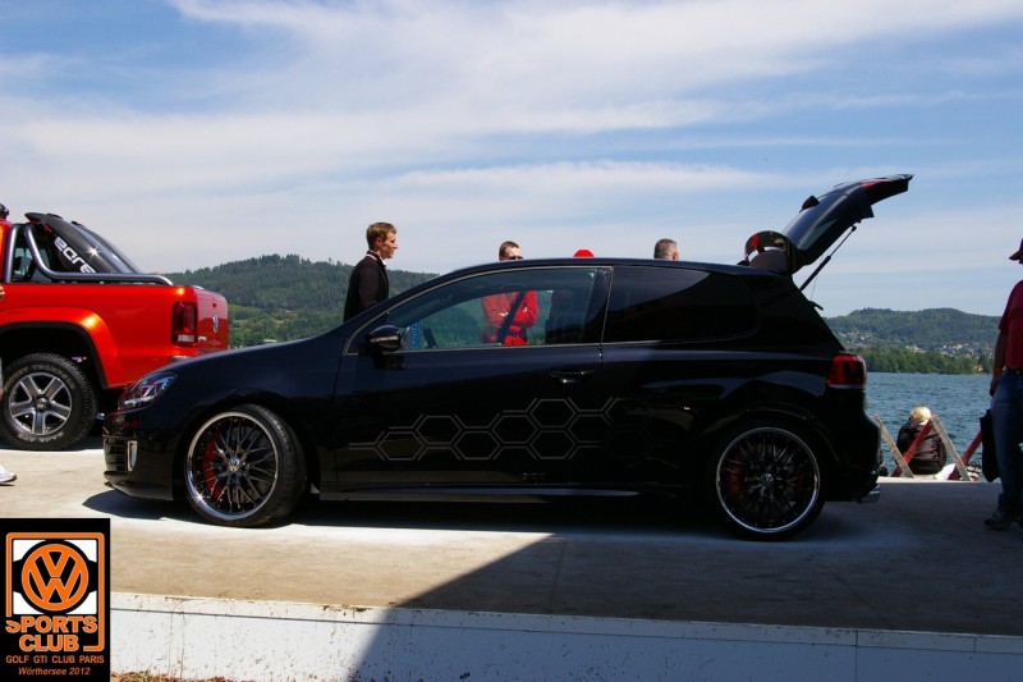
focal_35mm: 39
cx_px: 512
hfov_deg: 49.6
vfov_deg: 34.2
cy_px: 341
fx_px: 1108
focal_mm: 26
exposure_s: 1/250
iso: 200
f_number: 9.5
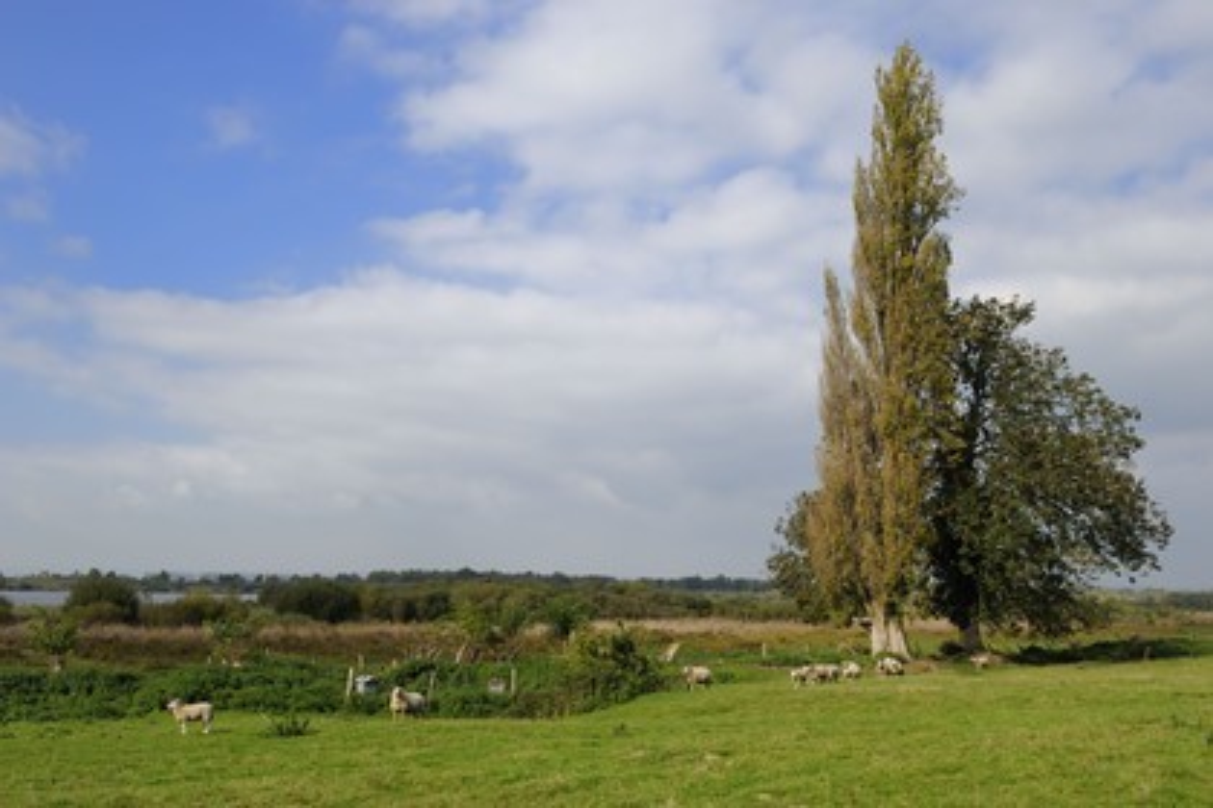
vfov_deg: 38.9
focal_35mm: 34
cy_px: 404
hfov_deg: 55.8
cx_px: 606
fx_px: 1146
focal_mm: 34
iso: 200
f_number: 11
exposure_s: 1/200
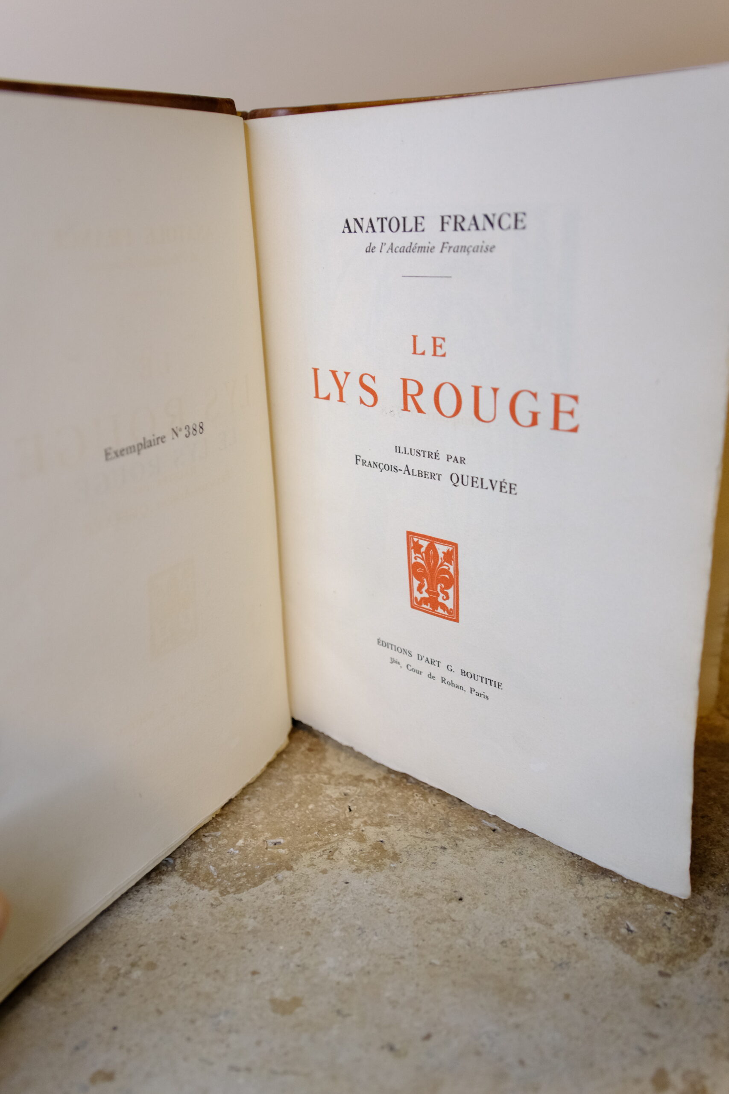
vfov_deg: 63.7
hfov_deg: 45.0
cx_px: 364
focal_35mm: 29
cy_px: 547
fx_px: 881
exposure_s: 1/100
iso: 1600
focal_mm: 19.6
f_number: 3.5
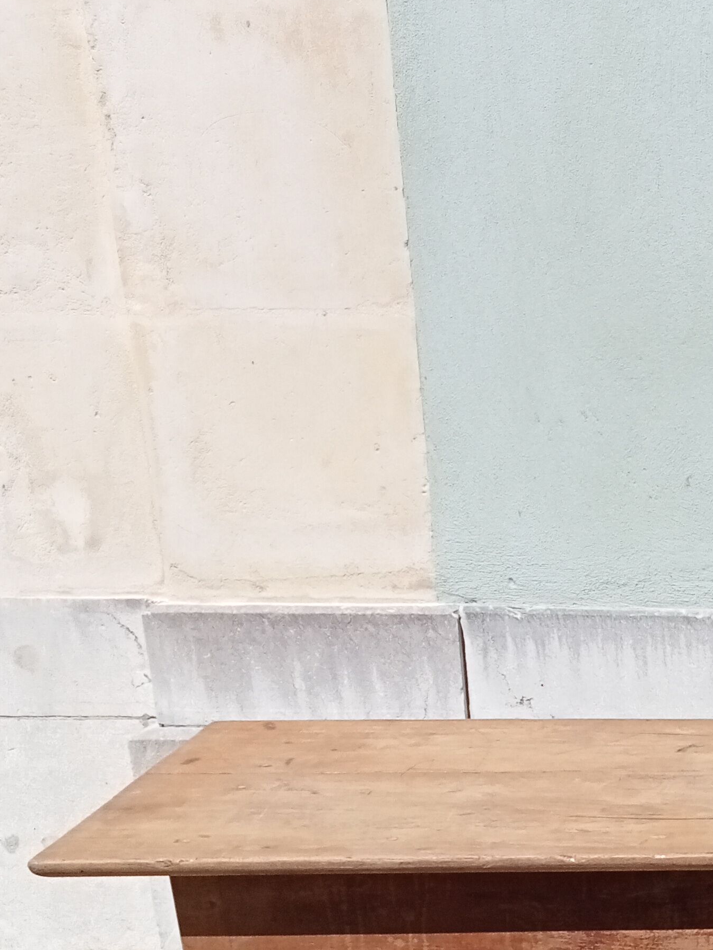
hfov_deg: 21.4
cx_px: 784
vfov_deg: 27.8
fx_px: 1785
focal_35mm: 65
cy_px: 976
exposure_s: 1/1456
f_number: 2.2
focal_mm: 3.46
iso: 100
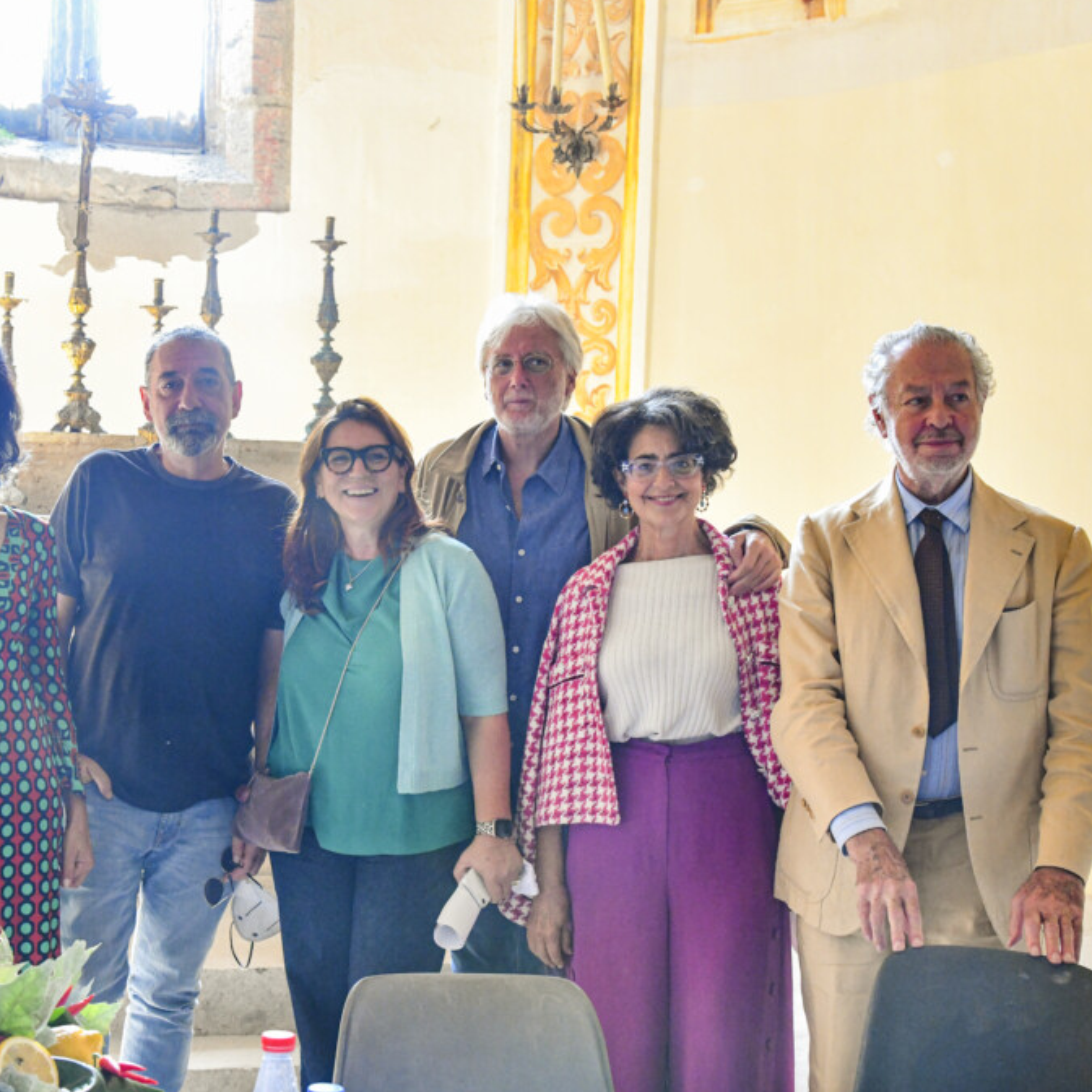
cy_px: 544
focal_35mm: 57
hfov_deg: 29.7
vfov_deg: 30.0
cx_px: 310
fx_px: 2034
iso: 3200
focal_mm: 44
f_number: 8
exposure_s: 1/60
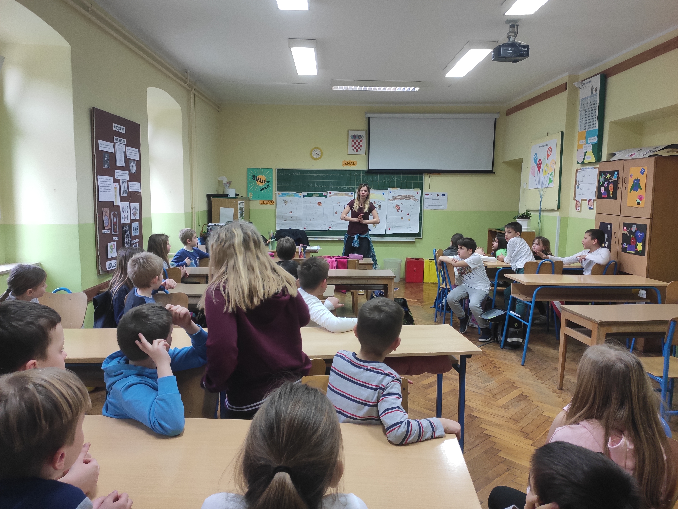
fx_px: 509
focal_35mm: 26
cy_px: 254
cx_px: 339
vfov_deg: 53.1
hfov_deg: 67.3
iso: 752
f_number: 1.75
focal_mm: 4.77
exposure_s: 1/100
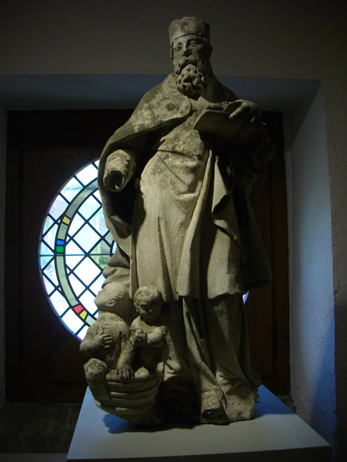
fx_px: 495
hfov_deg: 38.7
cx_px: 174
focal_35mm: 37
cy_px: 231
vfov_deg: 50.1
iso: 200
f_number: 2.8
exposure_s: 1/100
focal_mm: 6.2
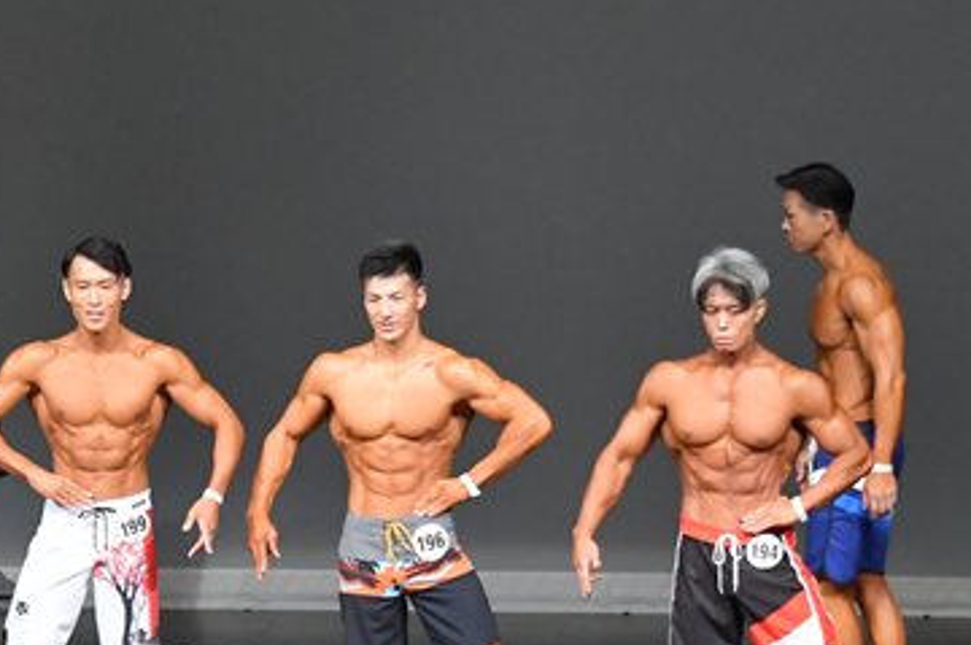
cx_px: 98
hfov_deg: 5.5
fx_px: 10101
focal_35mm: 375
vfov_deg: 3.7
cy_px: 470
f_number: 5.6
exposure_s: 1/400
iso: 5000
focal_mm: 116
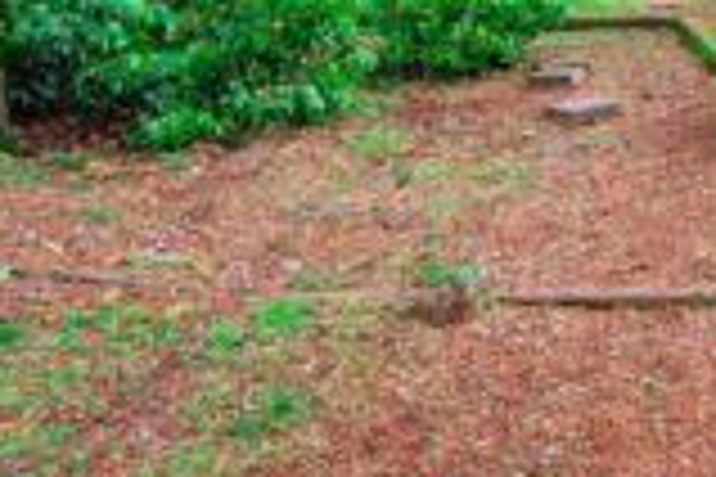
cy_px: 25
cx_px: 811
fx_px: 1153
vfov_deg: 22.7
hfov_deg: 30.4
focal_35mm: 58
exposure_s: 1/30
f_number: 7.1
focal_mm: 23
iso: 500
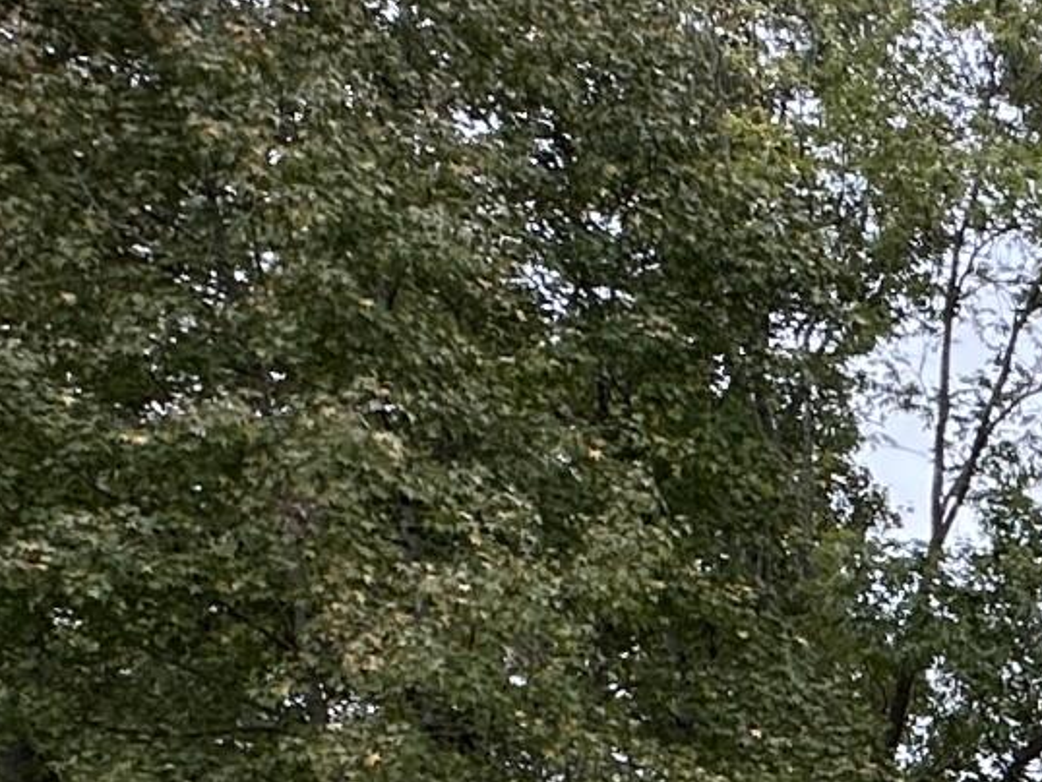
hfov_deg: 16.8
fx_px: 2349
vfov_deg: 16.4
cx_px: 2210
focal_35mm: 78
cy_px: 1322
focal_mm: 2.22
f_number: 2.2
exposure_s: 1/208
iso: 40
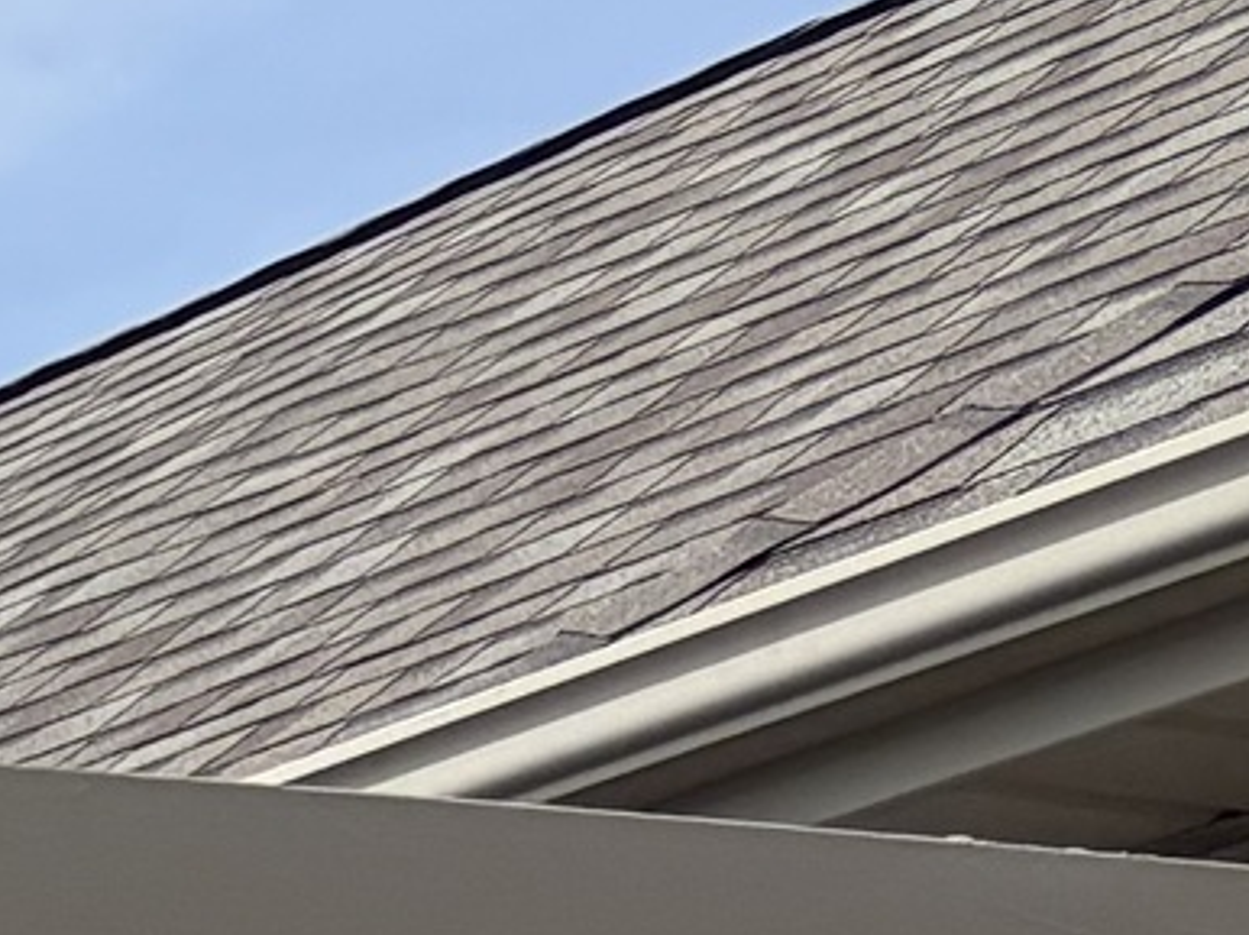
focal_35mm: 207
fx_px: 7464
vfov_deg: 6.6
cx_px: -3423
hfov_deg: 7.4
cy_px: 2682
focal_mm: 5.96
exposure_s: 1/2985
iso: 50
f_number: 1.6
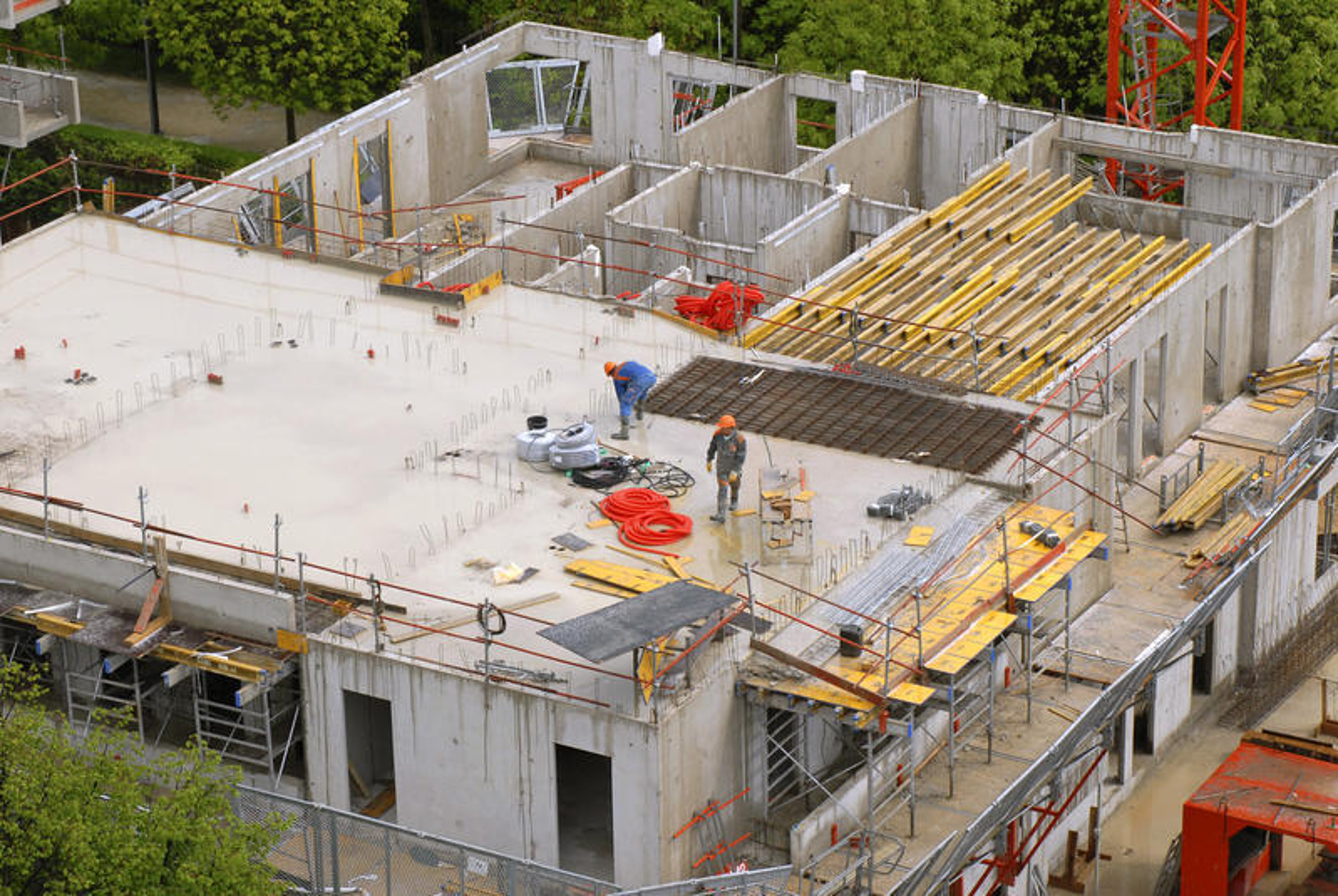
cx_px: 669
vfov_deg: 13.1
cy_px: 448
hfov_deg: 19.4
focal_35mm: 105
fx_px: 3907
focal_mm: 70
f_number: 10
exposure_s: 1/200
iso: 200
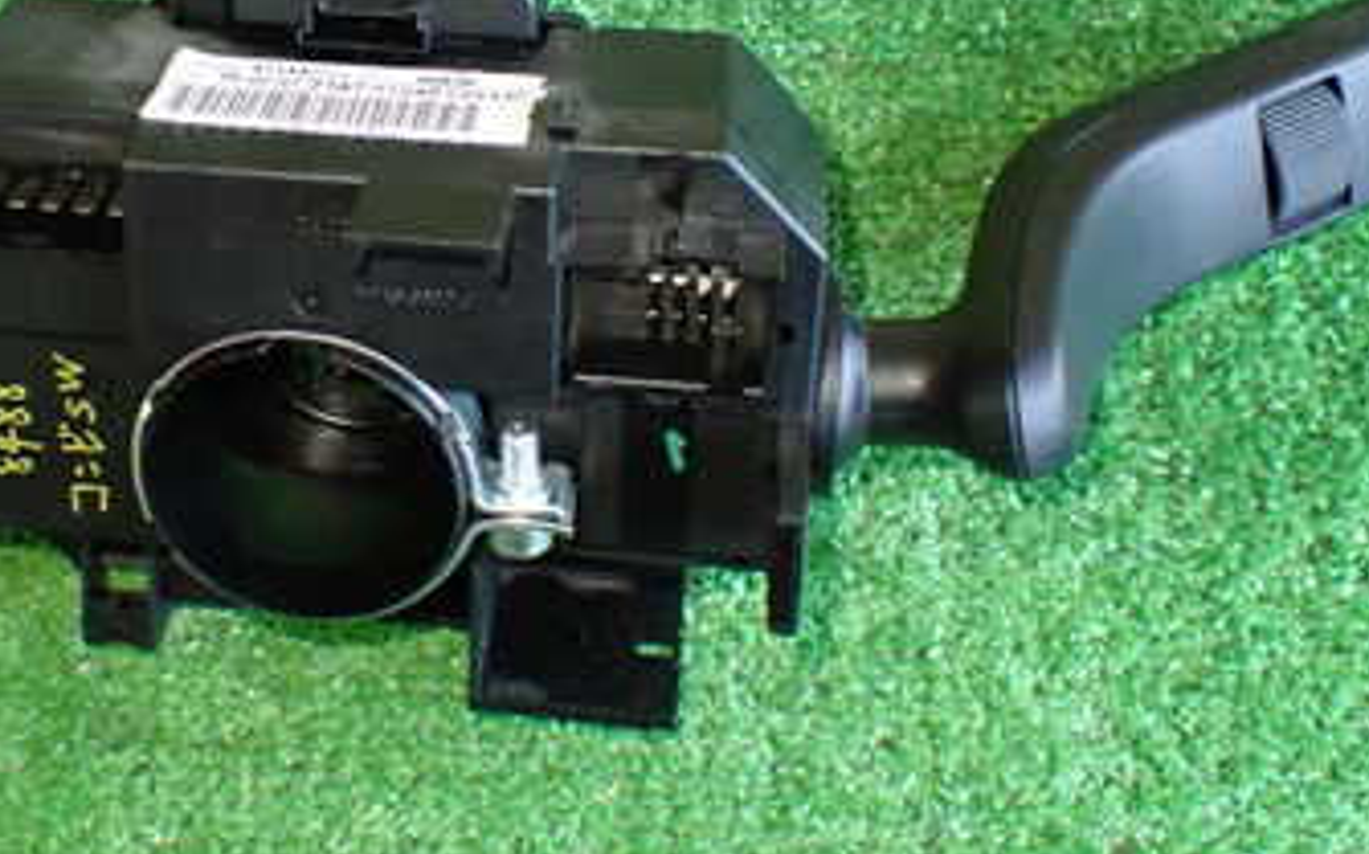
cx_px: 400
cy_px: 221
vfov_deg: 22.5
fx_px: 2126
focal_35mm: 57
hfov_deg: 35.2
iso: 1000
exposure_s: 1/30
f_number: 2.3
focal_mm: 5.4
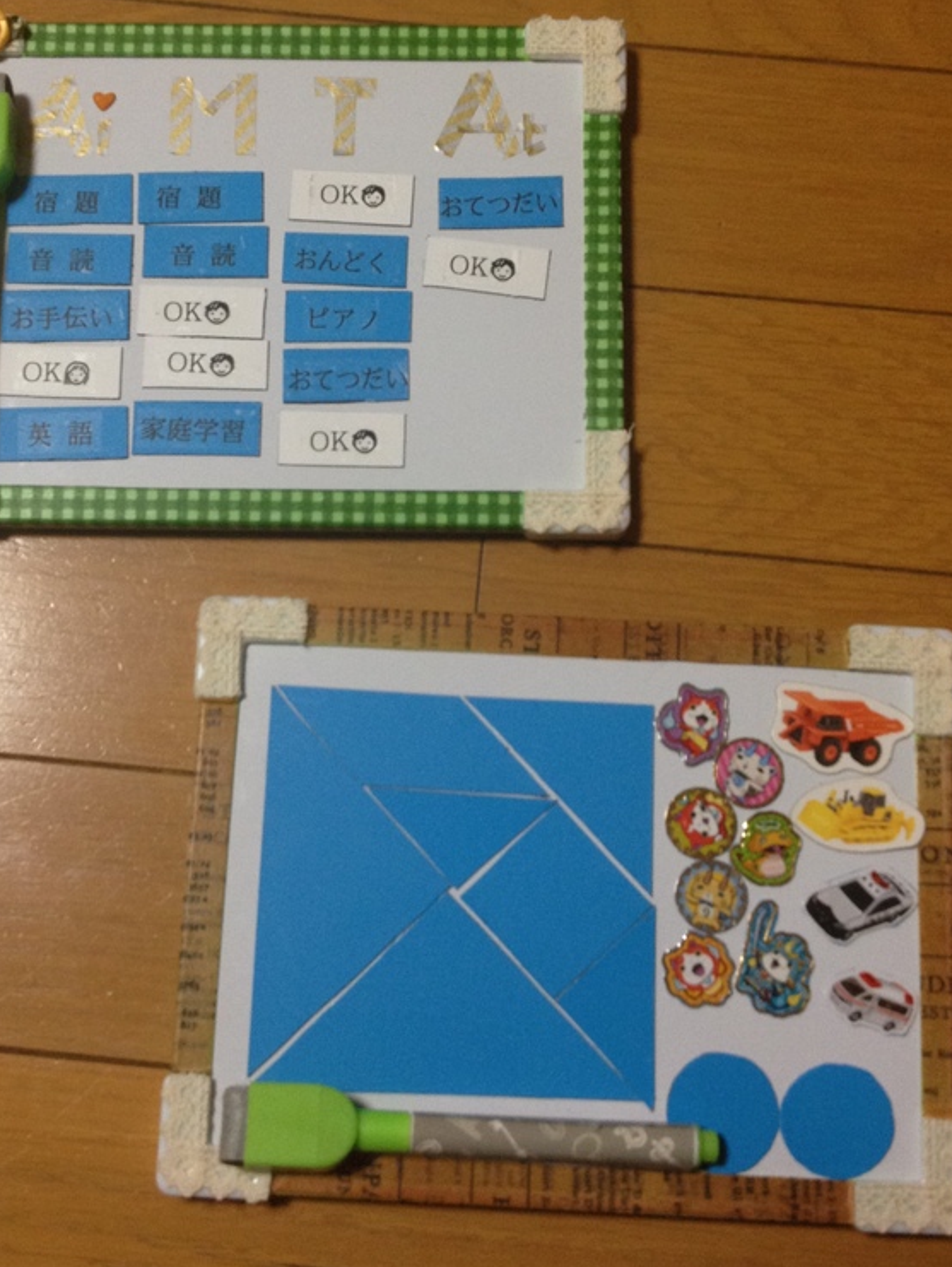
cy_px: 602
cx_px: 450
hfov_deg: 32.9
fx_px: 1611
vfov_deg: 42.9
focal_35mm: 44
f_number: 2.4
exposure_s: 1/20
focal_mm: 4.28
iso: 160
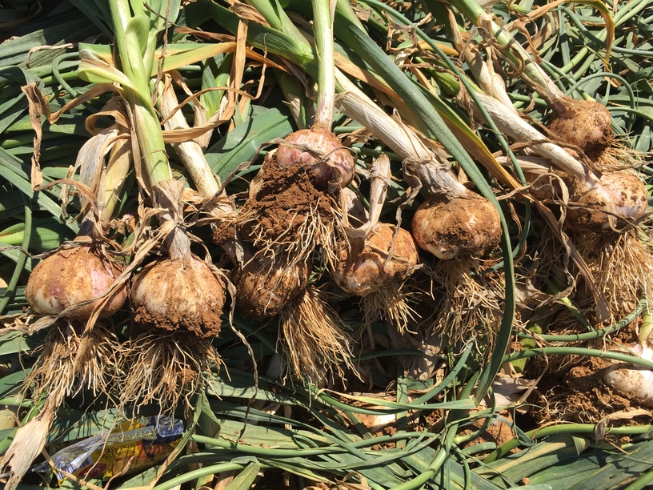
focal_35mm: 29
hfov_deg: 61.7
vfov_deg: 48.2
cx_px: 326
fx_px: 547
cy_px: 245
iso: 32
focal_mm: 4.15
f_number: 2.2
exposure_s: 1/2083
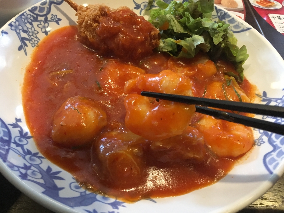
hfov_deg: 61.7
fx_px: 238
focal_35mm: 29
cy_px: 106
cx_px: 142
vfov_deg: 48.2
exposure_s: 1/30
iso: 250
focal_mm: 4.15
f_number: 2.2
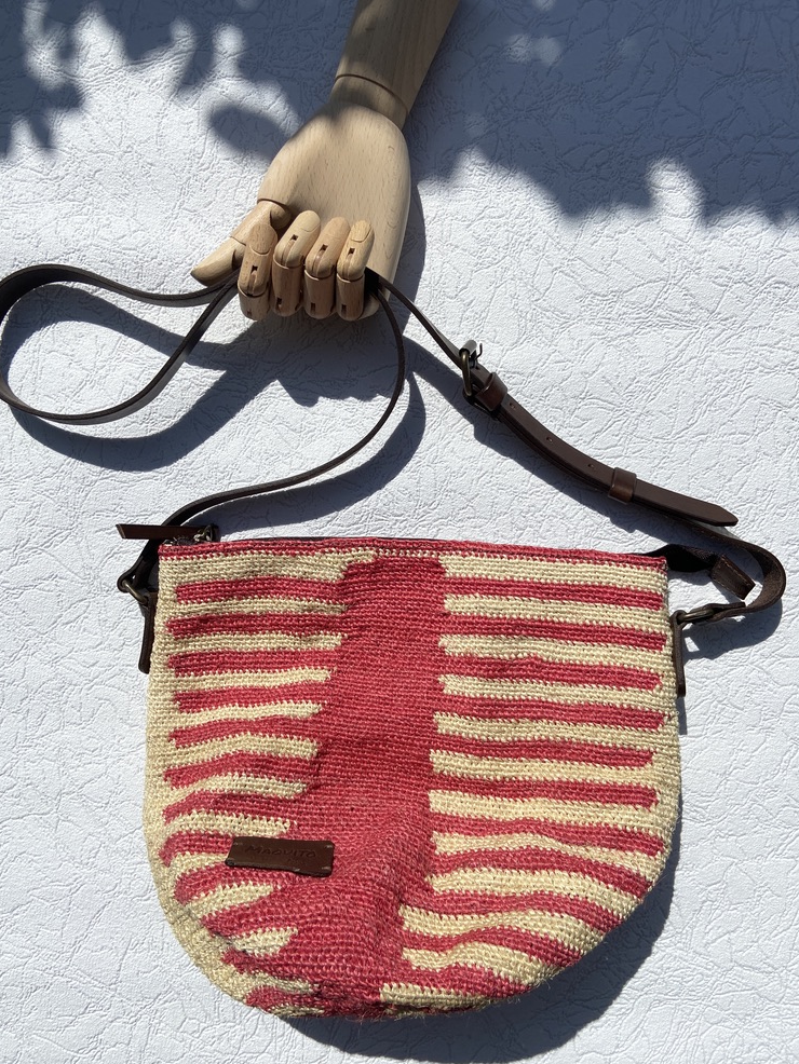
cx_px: 393
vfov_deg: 65.3
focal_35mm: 27
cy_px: 535
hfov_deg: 51.4
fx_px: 831
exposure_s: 1/8197
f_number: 1.8
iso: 32
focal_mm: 4.25
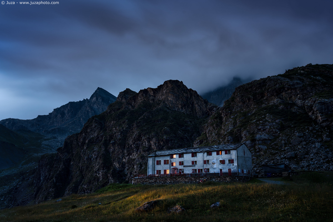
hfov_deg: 55.8
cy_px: 111
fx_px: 314
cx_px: 166
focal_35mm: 34
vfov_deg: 38.9
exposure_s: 30
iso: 100
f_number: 9
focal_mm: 34
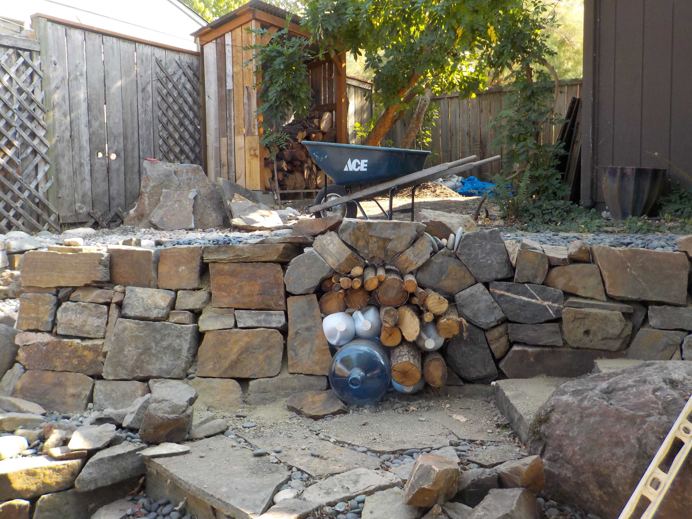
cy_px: 260
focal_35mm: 30
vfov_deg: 46.8
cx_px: 346
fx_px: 600
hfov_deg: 60.0
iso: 125
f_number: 3.3
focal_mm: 4.1
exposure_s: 1/125
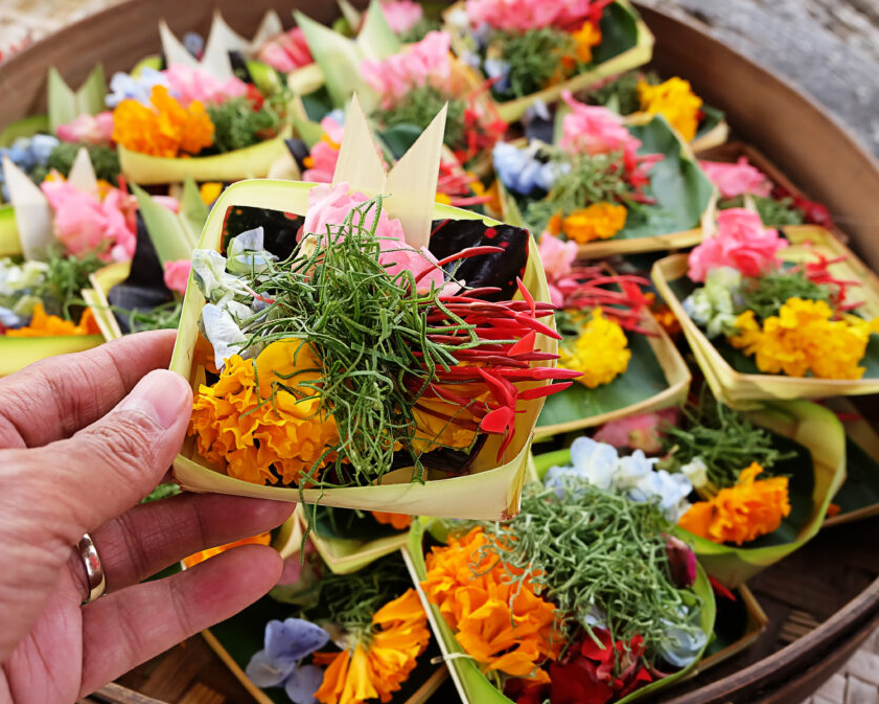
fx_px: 1041
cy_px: 355
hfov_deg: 45.7
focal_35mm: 40
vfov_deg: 37.3
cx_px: 402
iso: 400
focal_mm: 23.2
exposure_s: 1/150
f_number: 5.6
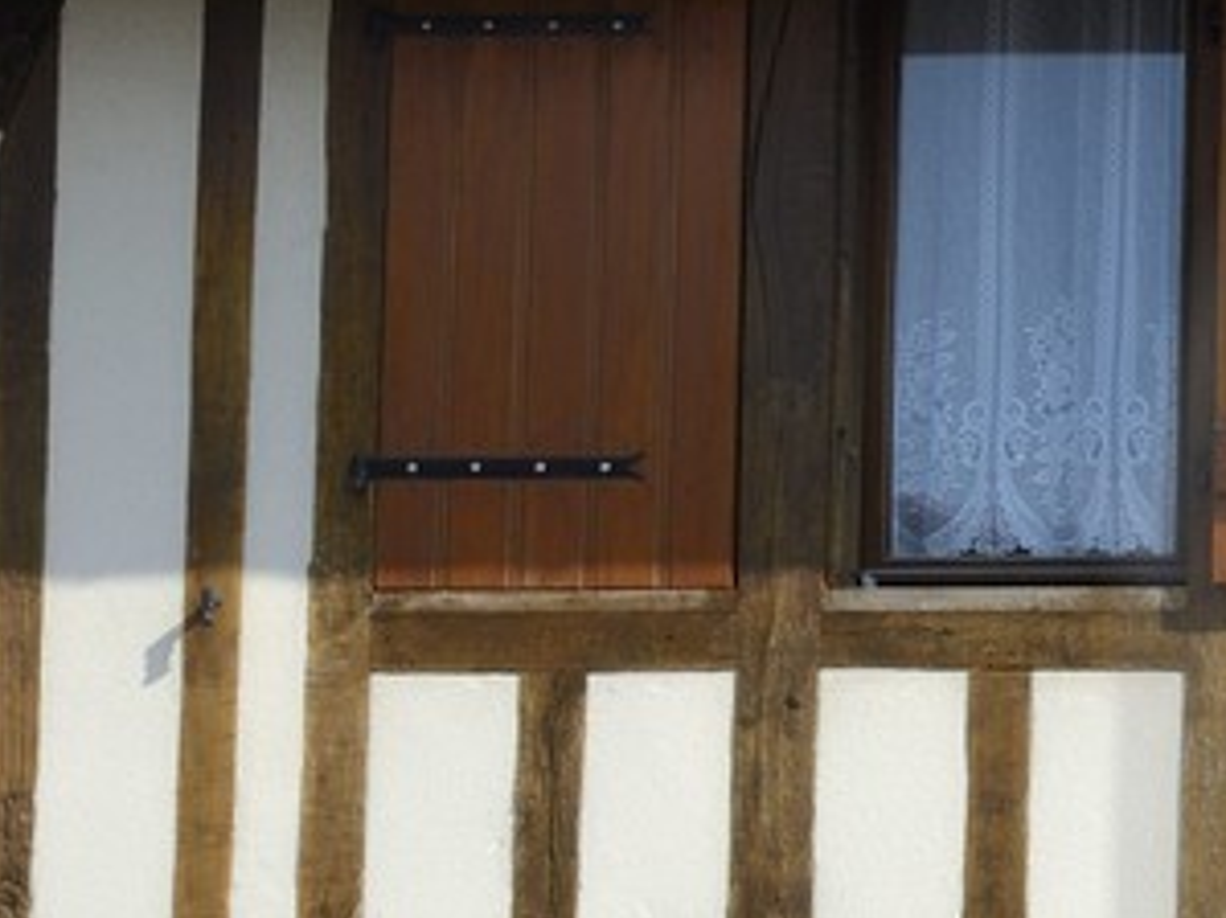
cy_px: 885
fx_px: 6196
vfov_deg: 8.4
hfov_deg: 10.1
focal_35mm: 175
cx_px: 2784
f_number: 16
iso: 200
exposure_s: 1/125
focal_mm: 34
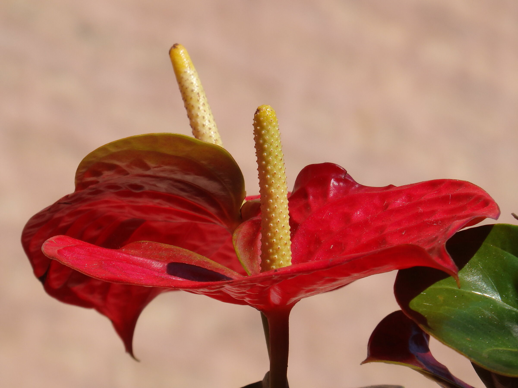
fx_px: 4968
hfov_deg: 6.0
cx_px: 259
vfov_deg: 4.5
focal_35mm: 332
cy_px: 194
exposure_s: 1/400
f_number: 6.7
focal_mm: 59.3
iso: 125
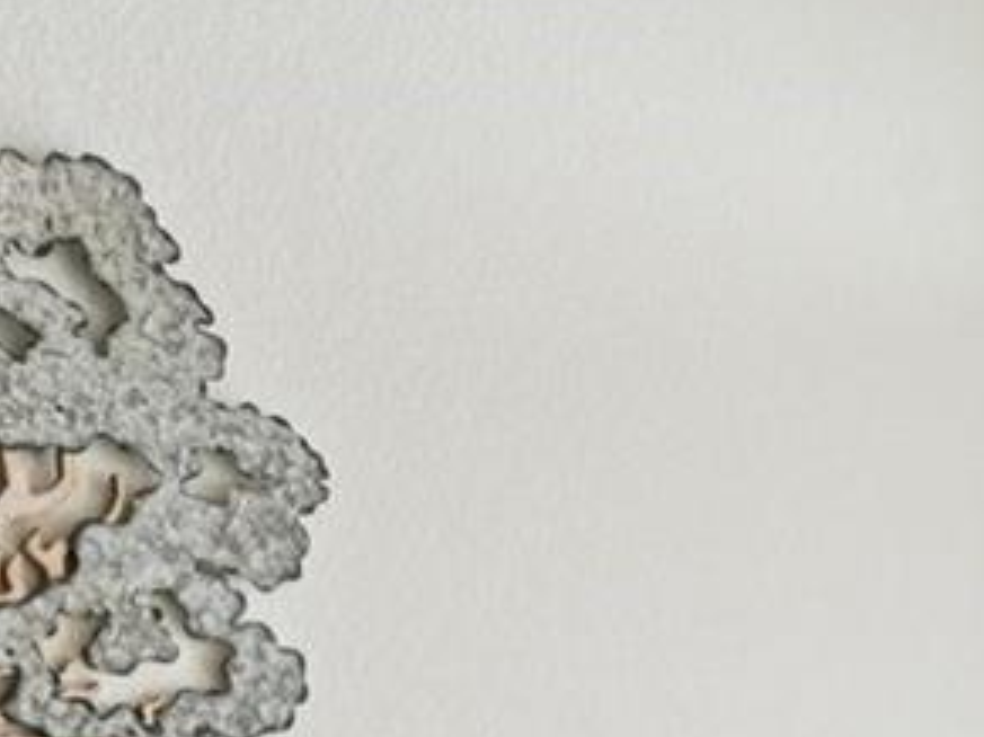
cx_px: 1559
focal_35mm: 74
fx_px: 2103
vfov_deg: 18.3
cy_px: 1004
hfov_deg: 21.3
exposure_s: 1/640
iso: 400
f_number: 8
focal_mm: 14
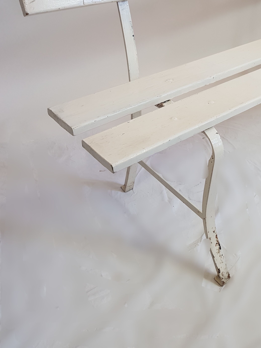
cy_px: 99
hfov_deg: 37.1
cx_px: 186
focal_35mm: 38
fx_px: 382
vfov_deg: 47.6
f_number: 1.7
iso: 64
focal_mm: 4.2
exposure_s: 1/100
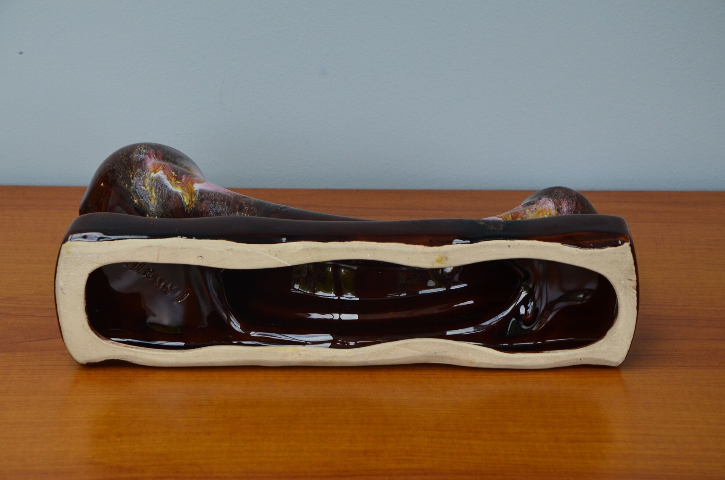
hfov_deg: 17.1
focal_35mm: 120
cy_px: 240
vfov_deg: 11.4
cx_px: 362
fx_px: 2412
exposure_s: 1/125
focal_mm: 80
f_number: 9
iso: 640
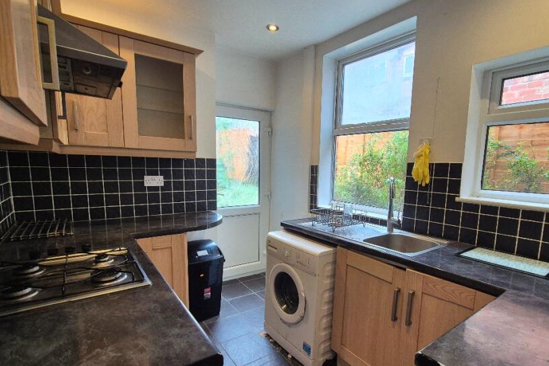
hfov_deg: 93.1
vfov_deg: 70.2
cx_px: 296
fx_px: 259
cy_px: 206
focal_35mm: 17
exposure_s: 1/50
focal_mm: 2.2
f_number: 2.2
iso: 100
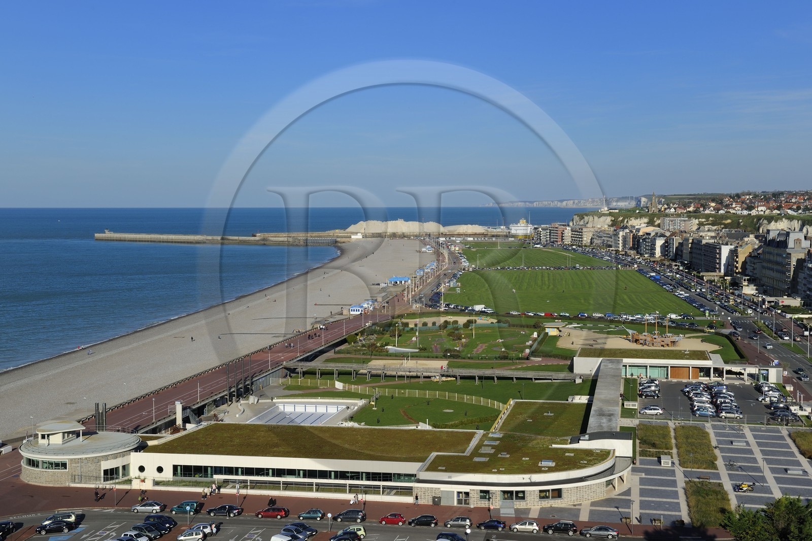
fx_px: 1082
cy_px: 270
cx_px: 406
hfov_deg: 41.1
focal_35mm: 48
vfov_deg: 28.1
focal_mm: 48
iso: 200
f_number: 13
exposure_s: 1/250
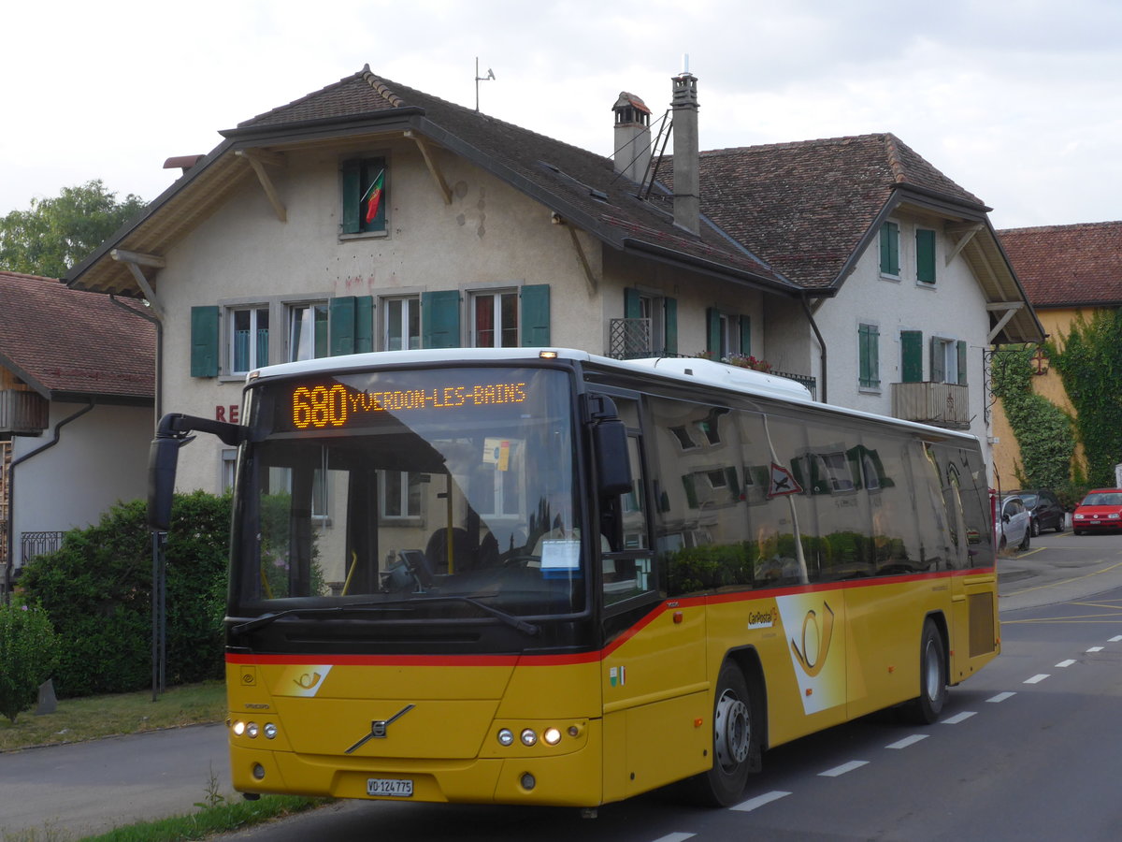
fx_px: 1912
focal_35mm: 59
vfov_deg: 24.8
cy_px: 421
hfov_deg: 32.7
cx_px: 561
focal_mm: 12
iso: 160
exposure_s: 1/250
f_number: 3.5
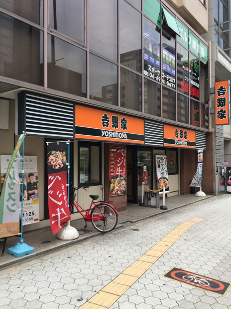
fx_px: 267
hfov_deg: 46.8
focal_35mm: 30
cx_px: 113
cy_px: 151
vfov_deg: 60.0
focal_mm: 4.15
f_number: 2.2
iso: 32
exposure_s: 1/989
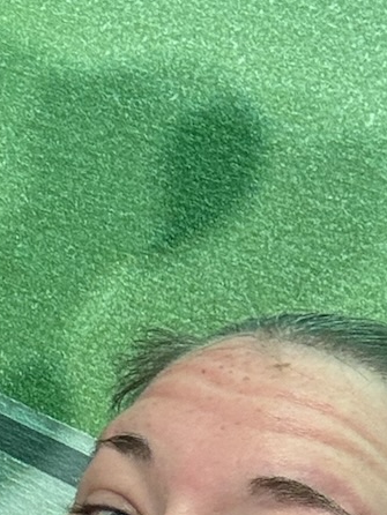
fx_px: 1802
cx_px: -282
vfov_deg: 16.2
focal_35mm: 121
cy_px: 388
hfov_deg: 11.5
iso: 80
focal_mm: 2.69
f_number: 1.9
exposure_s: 1/67
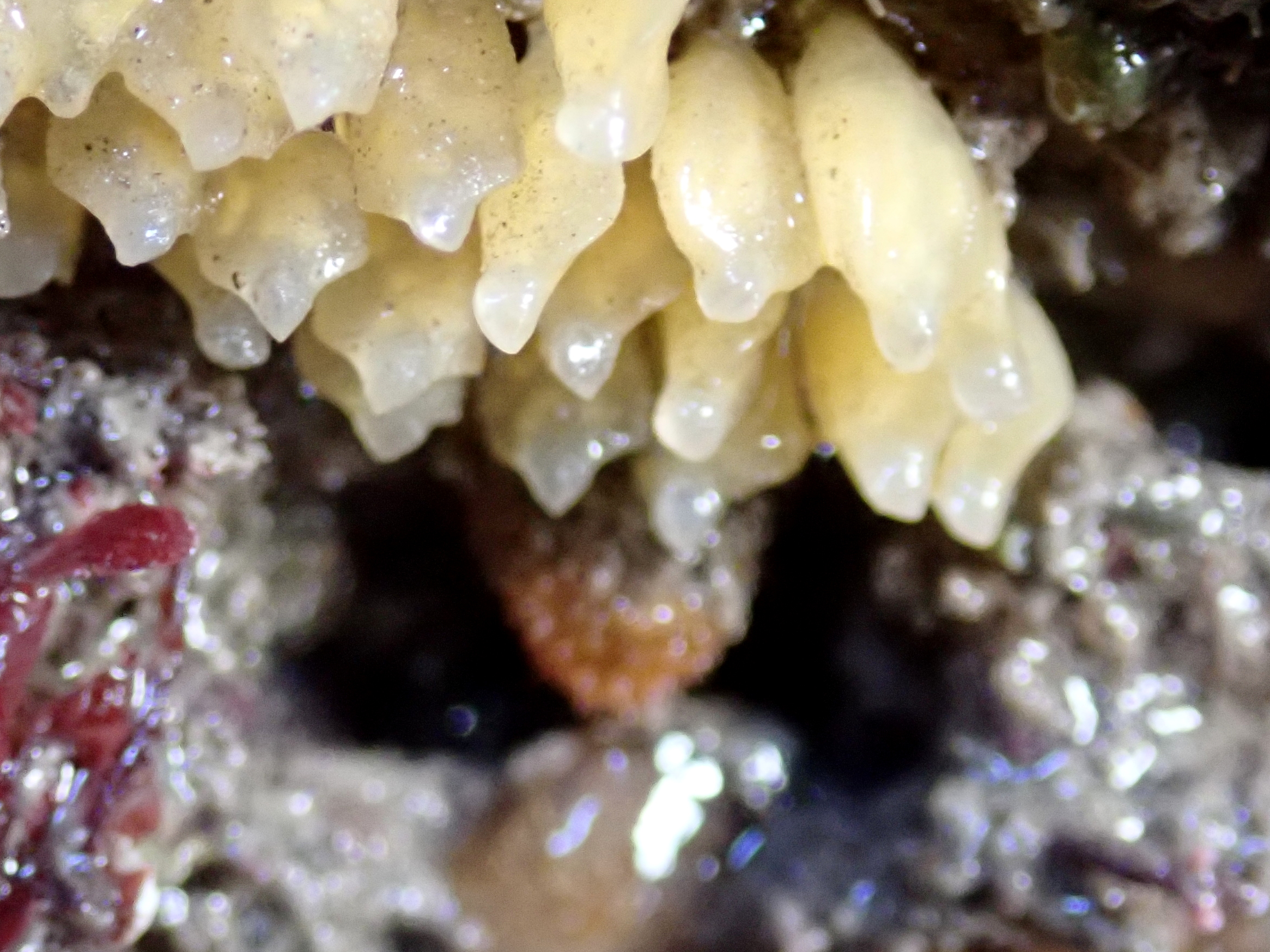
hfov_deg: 15.5
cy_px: 239
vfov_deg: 11.6
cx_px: 356
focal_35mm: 127
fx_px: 4659
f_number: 4.2
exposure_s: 1/25
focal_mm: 13.47
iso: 1600
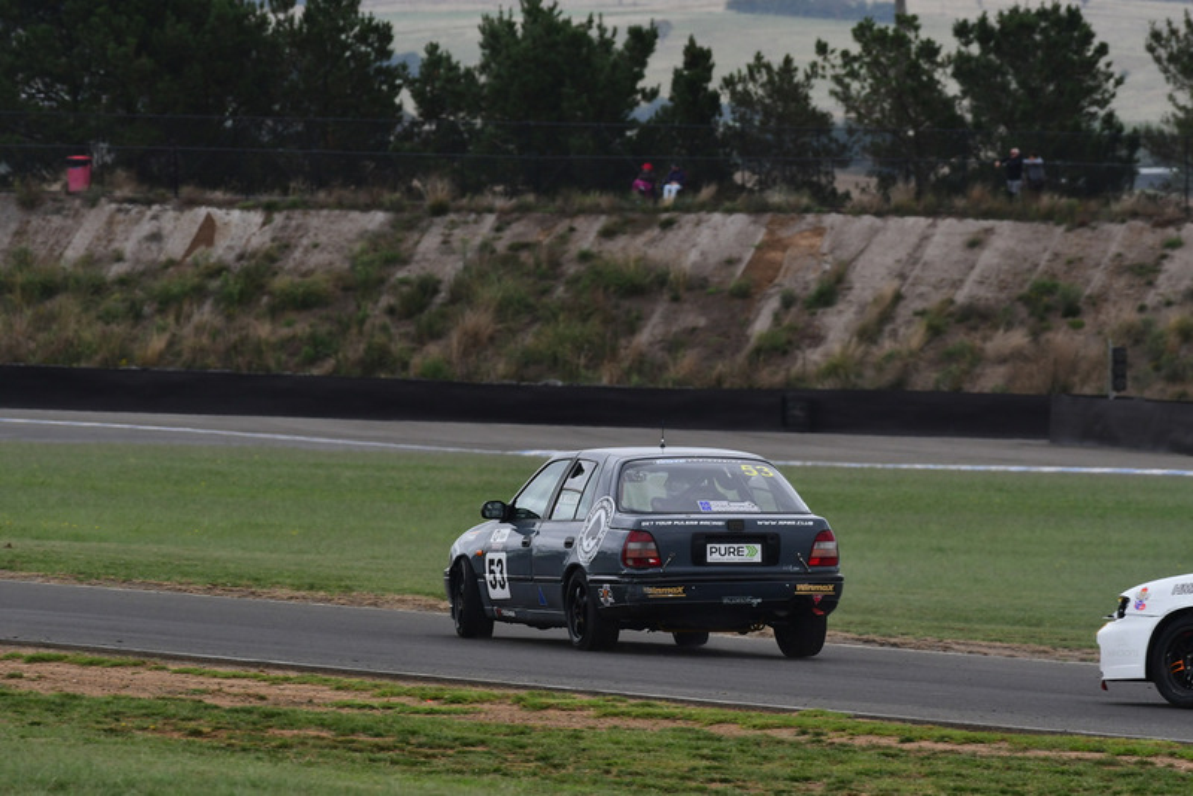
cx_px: 596
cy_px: 398
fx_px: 15414
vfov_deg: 3.0
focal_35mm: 465
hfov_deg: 4.4
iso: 500
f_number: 10
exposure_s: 1/640
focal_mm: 310
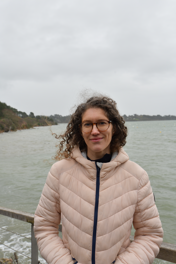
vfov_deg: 53.1
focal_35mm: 36
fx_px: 264
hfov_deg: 36.9
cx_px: 88
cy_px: 132
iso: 800
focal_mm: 36
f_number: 7.1
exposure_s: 1/320
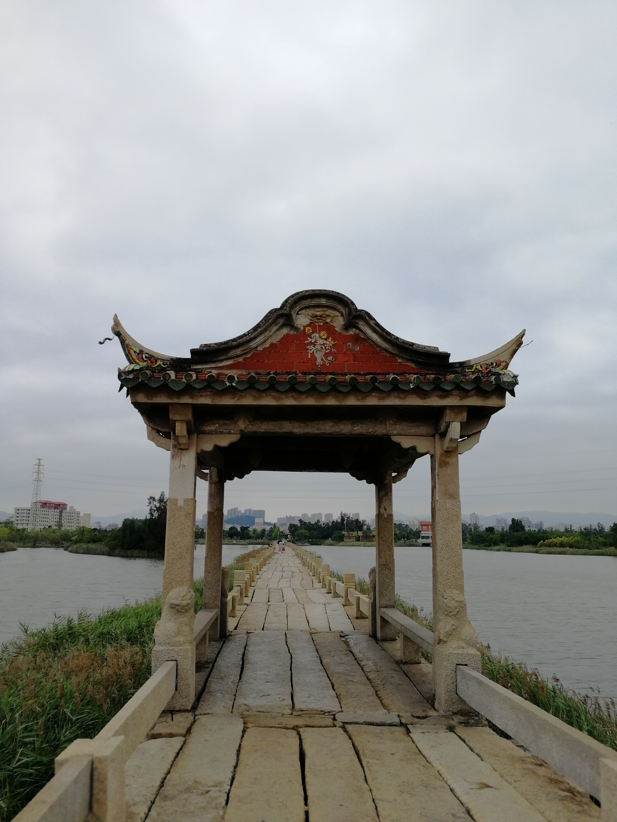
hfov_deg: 51.4
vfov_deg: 65.3
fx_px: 642
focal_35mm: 27
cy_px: 411
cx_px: 308
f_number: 4
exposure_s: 1/1052
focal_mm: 3.95
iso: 50
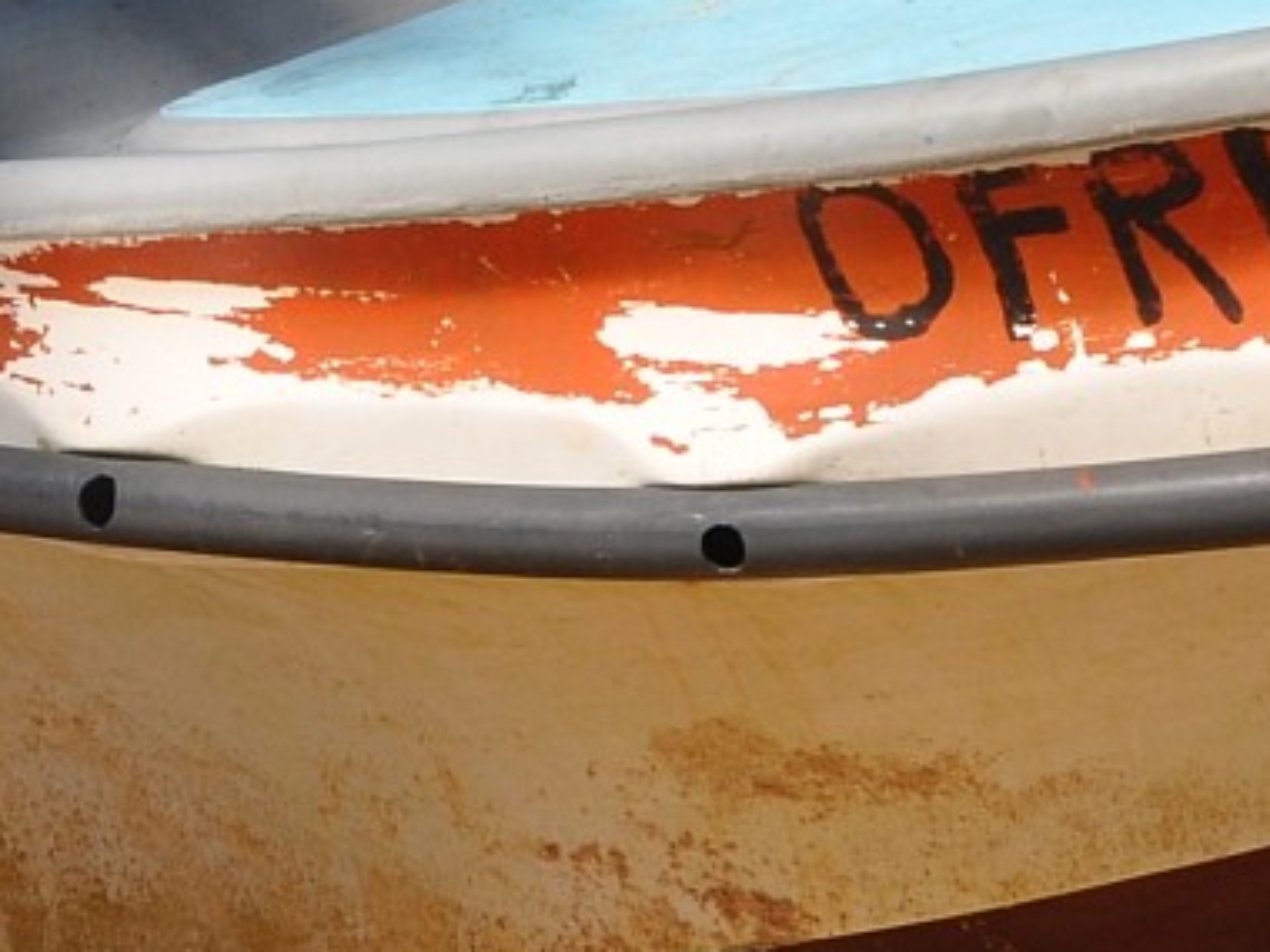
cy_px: -1015
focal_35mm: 205
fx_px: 7504
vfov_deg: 7.0
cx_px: 344
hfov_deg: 9.7
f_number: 10
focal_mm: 27
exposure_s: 1/400
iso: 200
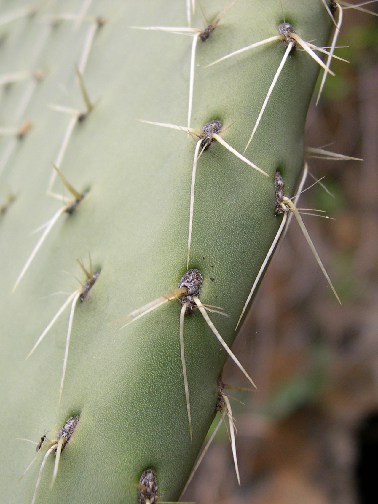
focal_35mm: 38
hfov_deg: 37.7
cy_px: 252
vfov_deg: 49.0
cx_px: 189
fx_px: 553
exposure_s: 1/282
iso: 100
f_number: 2.8
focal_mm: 8
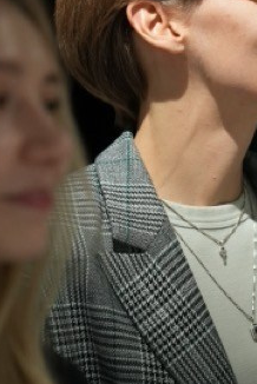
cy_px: 174
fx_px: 2201
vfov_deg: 10.0
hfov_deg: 6.7
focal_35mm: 206
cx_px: 235
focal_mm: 105
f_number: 2.8
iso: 3200
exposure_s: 1/160
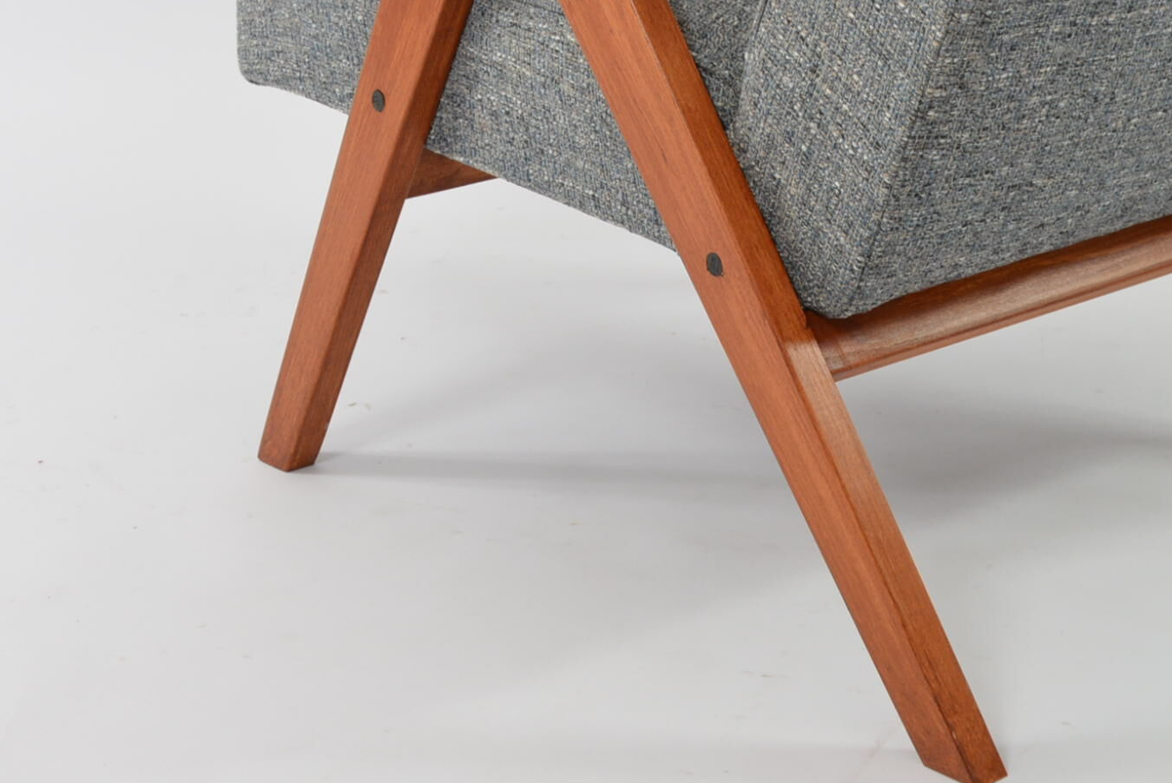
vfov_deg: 16.1
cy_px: -16
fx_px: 2707
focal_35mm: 83
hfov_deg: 24.2
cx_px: 881
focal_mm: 25
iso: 400
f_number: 6.3
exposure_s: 1/60
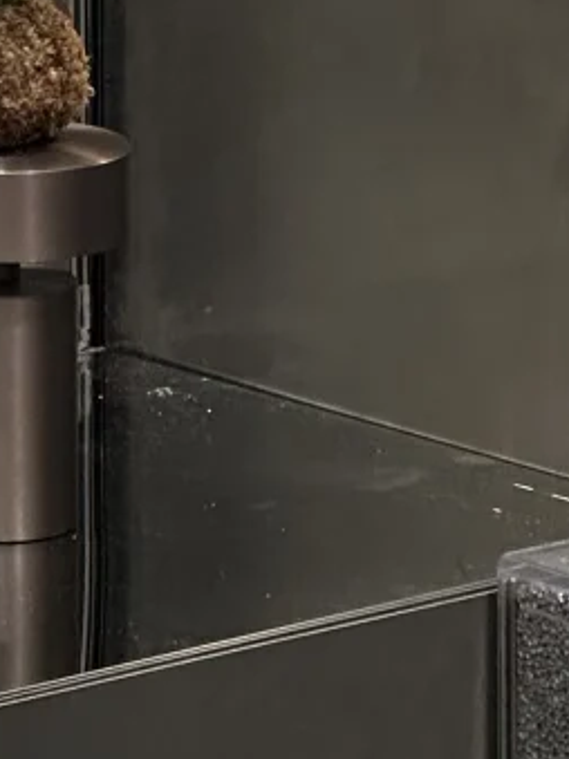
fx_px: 7171
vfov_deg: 5.9
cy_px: -788
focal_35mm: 327
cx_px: -43
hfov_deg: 4.5
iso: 200
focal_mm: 9
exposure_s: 1/50
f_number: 2.8
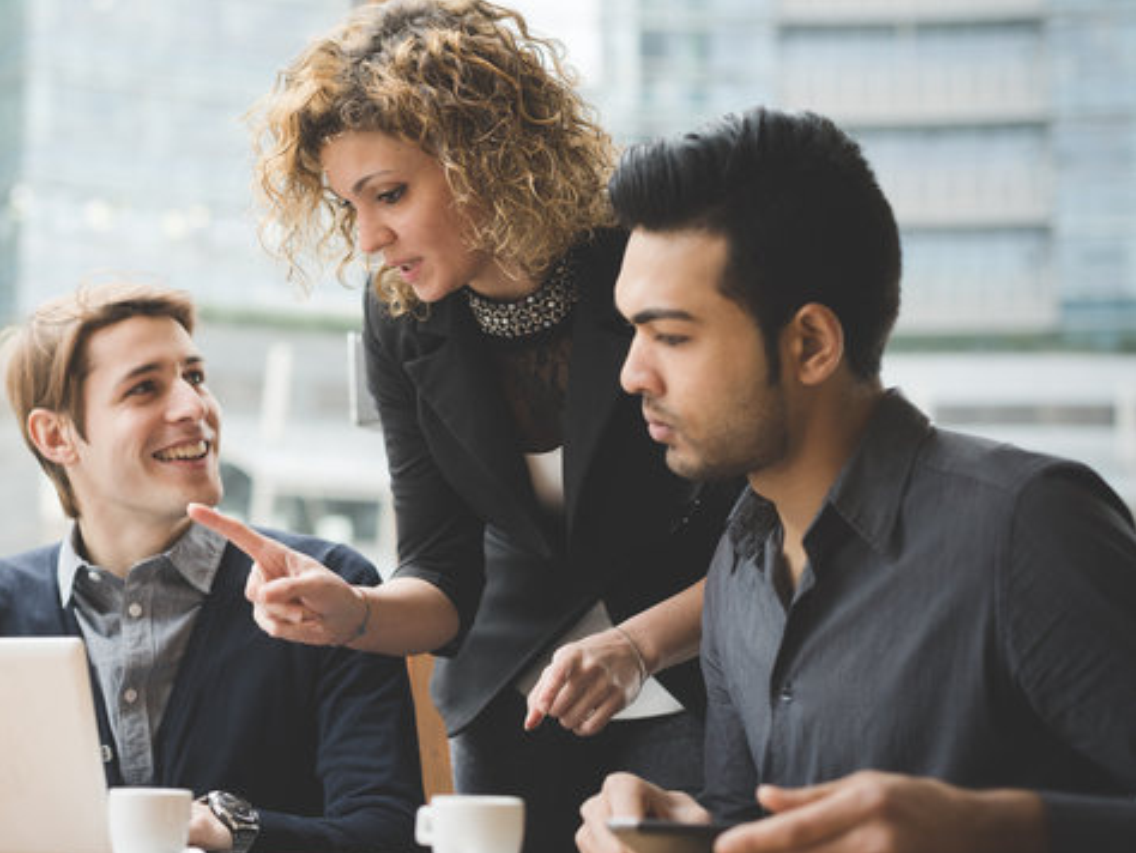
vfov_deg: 20.7
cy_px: 365
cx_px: 300
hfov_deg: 27.1
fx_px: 2331
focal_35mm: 71
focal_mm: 50
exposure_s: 1/400
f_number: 2.5
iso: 320
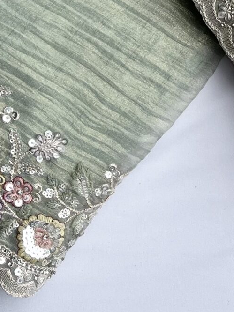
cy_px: -113
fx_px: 902
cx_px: 222
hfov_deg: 14.6
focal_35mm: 100
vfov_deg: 18.1
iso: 50
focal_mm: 5.1
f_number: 1.6
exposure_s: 1/1279
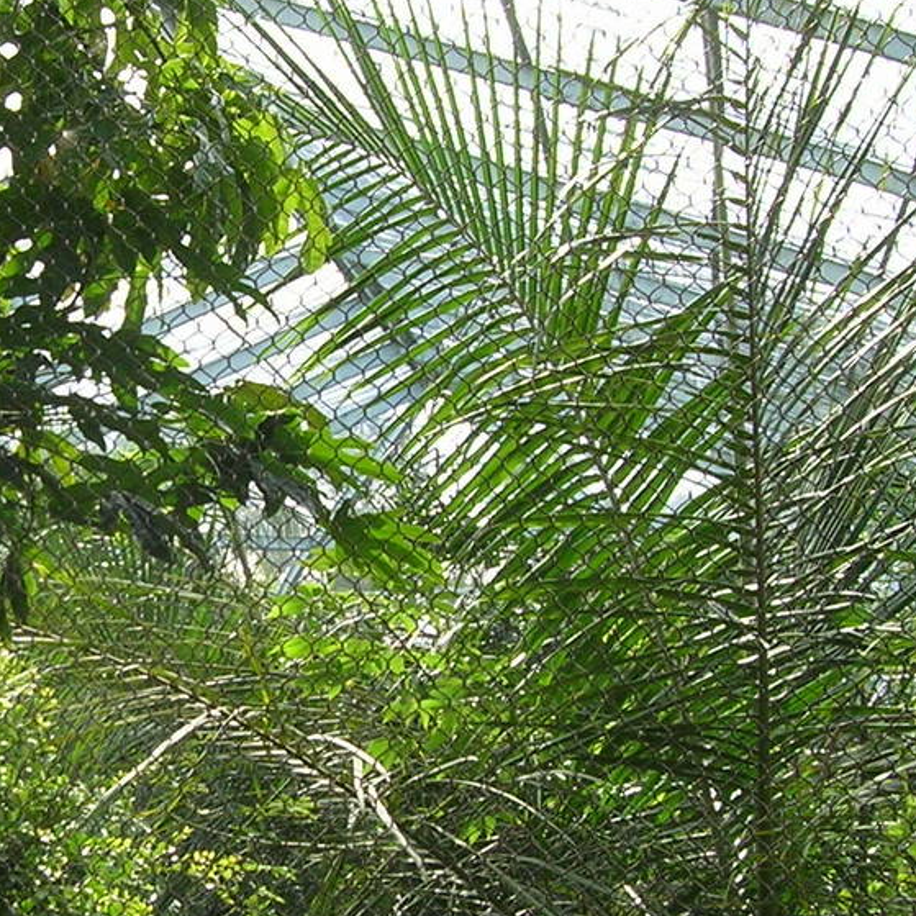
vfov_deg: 20.2
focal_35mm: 86
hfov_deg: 19.8
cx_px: 74
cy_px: 538
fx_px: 2575
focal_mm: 5.7
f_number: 4.9
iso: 50
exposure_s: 1/90.4
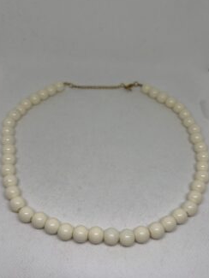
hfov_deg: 44.2
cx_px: 104
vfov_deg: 56.8
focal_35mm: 32
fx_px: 257
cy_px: 138
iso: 50
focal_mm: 5.96
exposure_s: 1/427
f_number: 1.6
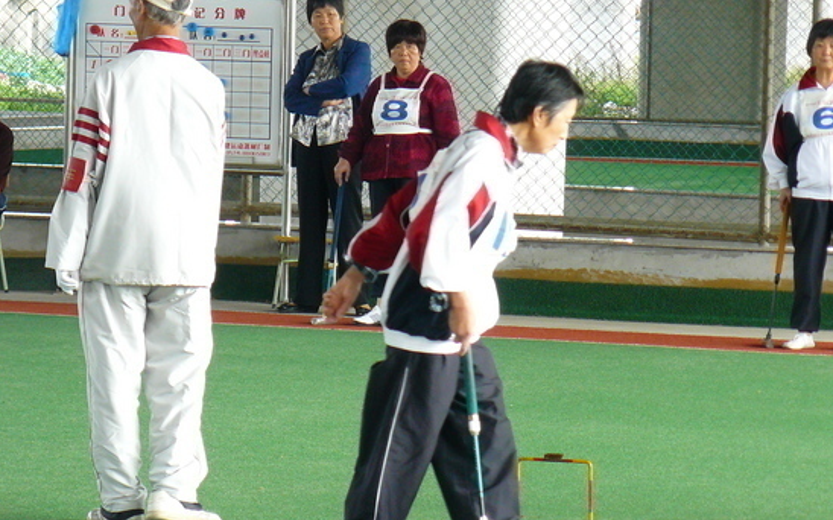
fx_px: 4720
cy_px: 228
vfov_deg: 6.3
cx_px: 375
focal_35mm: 208
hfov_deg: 10.1
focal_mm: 28
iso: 200
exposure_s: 1/100
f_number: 3.3
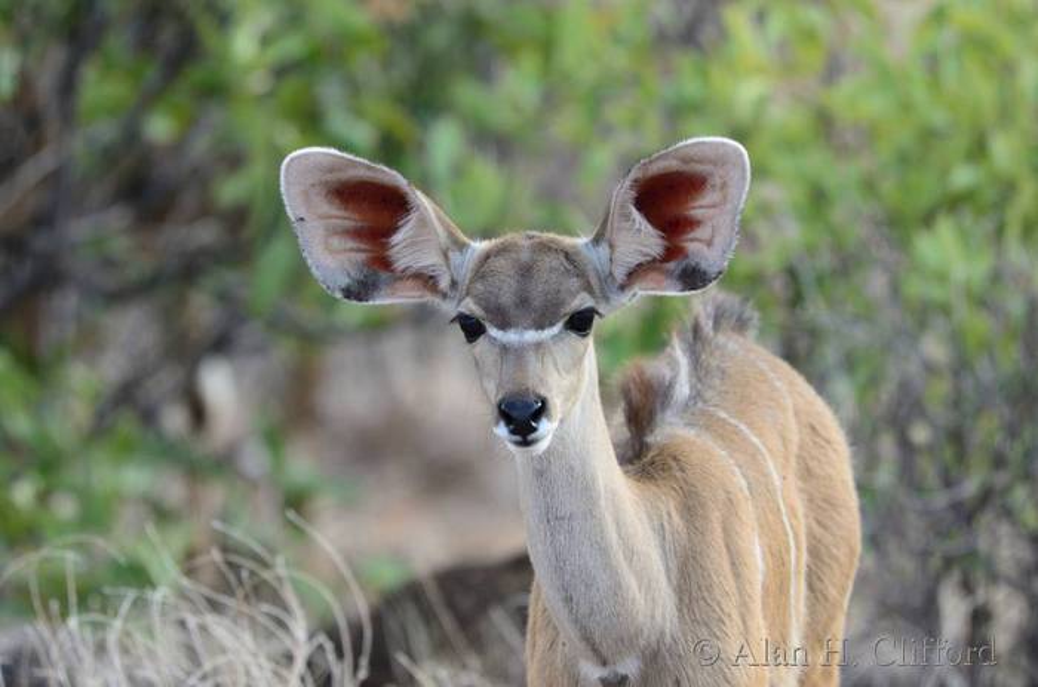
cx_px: 519
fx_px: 14237
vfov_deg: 2.8
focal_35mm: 495
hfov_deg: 4.2
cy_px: 344
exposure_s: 1/400
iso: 560
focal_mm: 330
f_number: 5.3
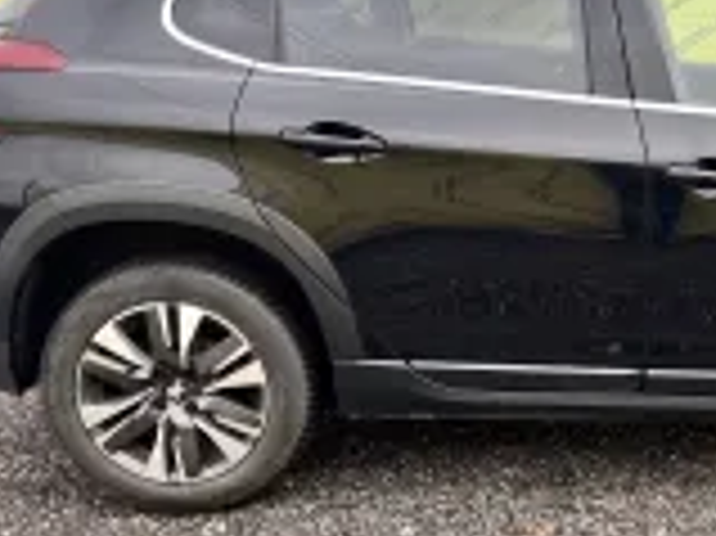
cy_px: 257
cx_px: 680
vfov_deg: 24.8
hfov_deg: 30.8
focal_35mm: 59
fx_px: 1219
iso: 50
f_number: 1.6
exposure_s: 1/500
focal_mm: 5.96
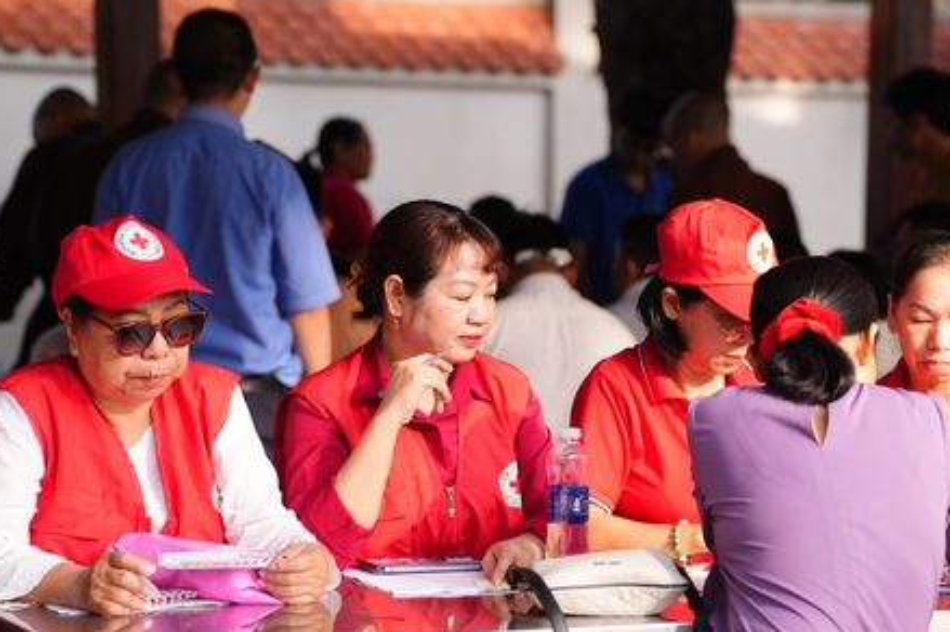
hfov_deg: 17.1
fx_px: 3164
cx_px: 554
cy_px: 382
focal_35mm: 120
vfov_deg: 11.4
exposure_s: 1/1000
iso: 400
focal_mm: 81
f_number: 2.8
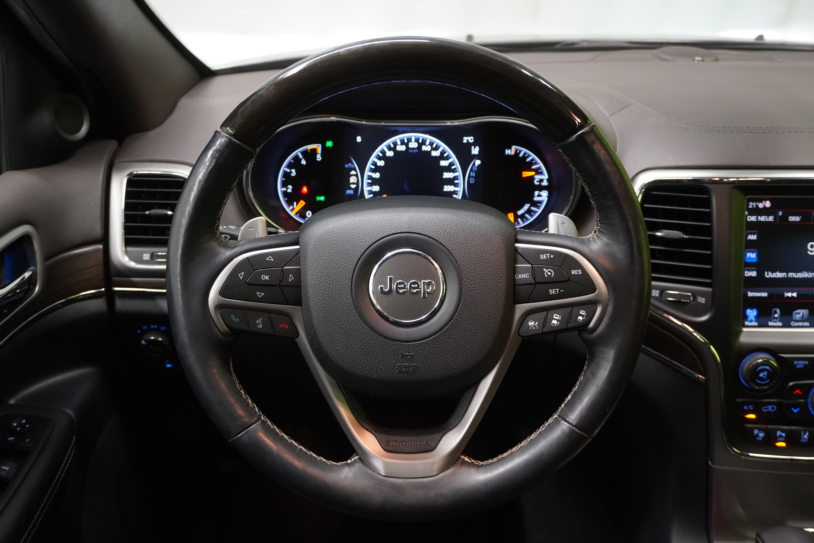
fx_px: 780
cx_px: 407
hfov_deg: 55.1
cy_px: 272
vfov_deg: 38.4
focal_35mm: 34
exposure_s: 1/40
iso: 1600
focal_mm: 23
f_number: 4
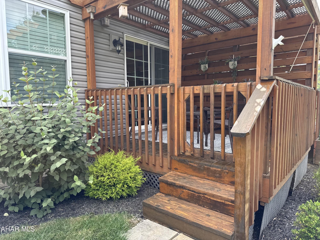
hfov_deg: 71.6
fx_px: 222
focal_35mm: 24
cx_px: 160
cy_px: 120
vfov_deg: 56.8
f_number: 1.78
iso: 80
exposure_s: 1/553
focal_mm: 6.76
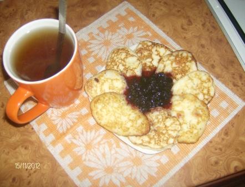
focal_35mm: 36
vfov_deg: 40.0
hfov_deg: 51.1
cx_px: 122
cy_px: 94
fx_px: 256
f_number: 2.8
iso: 200
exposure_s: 1/60
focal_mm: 6
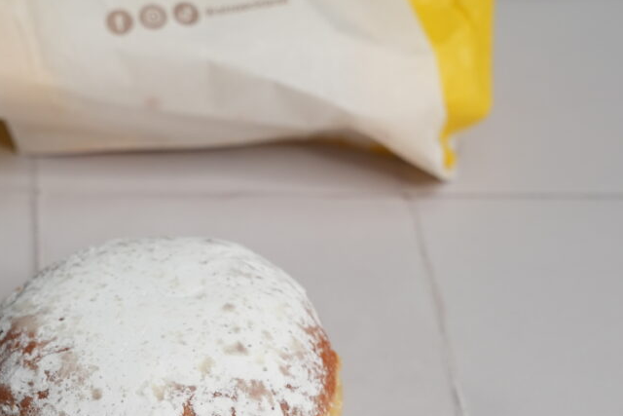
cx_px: 136
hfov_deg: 13.9
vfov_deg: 9.3
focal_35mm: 147
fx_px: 2544
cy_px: 309
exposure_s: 1/200
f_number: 6.3
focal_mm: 70
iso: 640
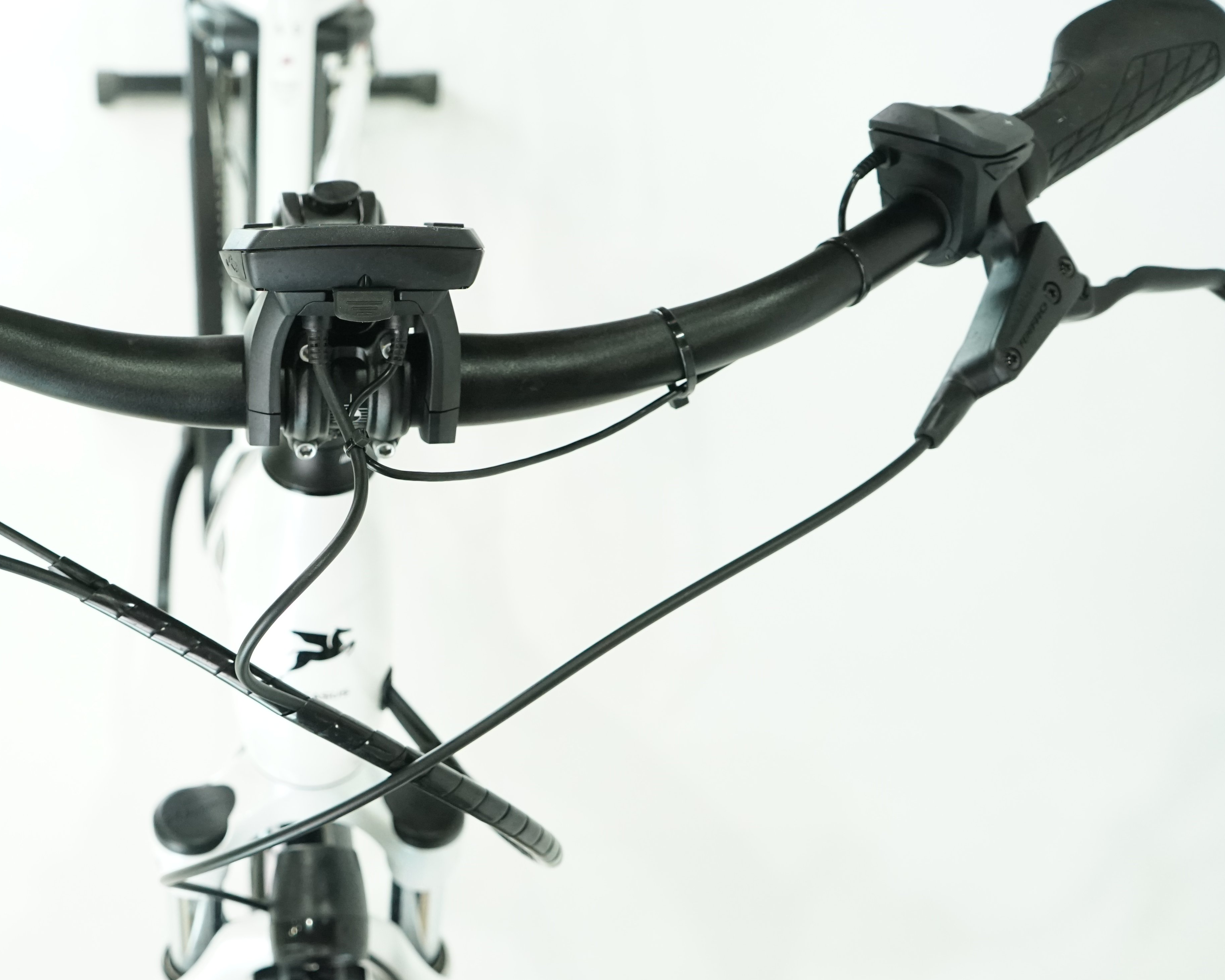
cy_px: 621
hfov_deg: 39.3
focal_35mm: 46
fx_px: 1668
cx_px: 319
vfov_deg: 32.6
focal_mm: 30
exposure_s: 1/200
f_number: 5
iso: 2500
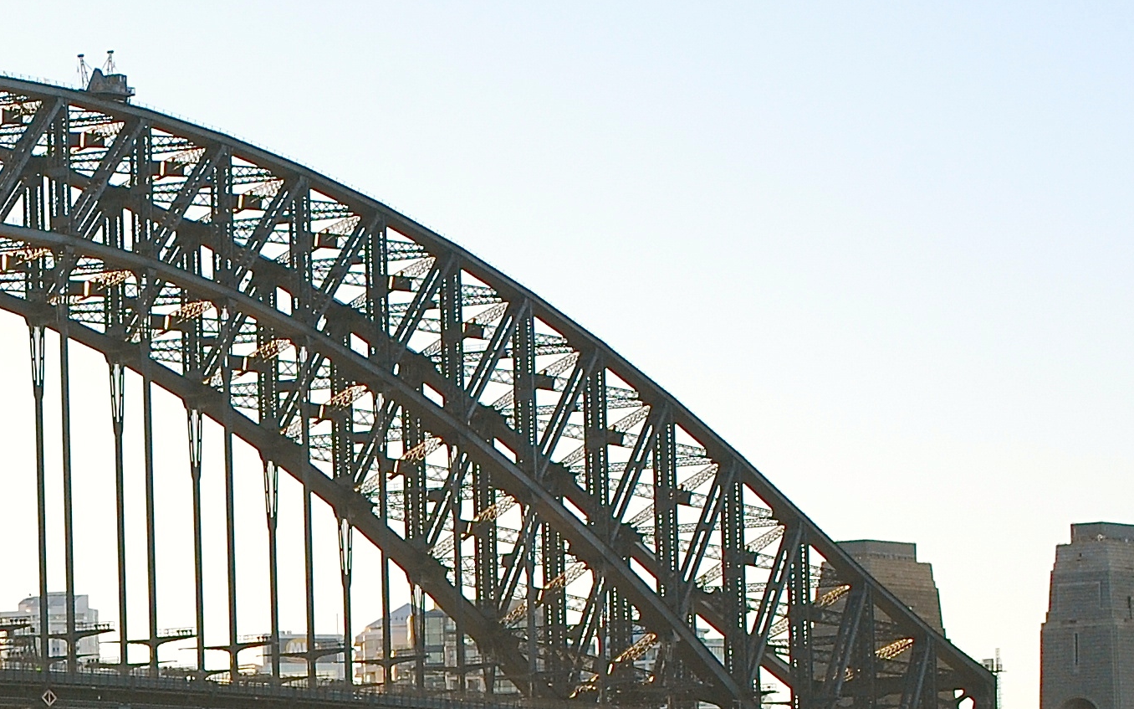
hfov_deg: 8.6
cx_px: -197
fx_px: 7430
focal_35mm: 240
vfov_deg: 5.4
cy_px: 822
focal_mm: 55
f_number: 9
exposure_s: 1/160
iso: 200
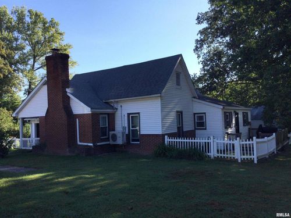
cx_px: 146
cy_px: 109
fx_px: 261
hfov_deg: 58.4
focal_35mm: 31
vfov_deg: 45.4
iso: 25
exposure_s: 1/815
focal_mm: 3.3
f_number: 2.4
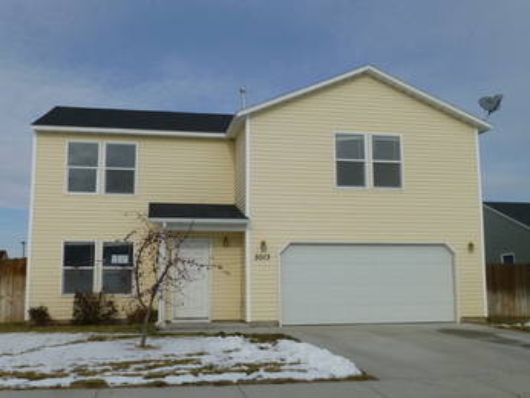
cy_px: 199
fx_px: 598
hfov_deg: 47.8
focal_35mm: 39
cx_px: 265
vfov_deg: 36.9
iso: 100
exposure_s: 1/2000
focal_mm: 6.9
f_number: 3.9
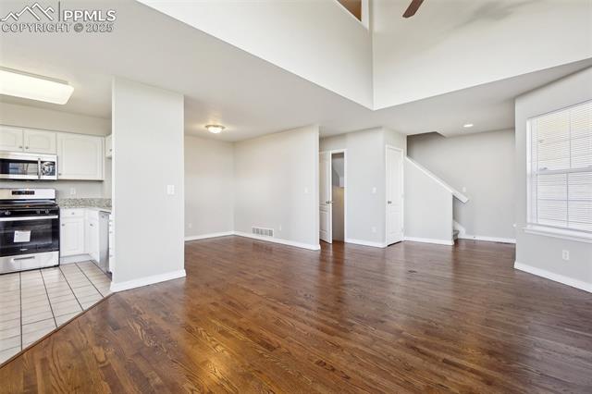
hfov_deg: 100.4
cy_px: 197
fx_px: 247
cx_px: 296
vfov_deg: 77.3
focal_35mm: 15
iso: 400
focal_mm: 10
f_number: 8
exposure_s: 1/30
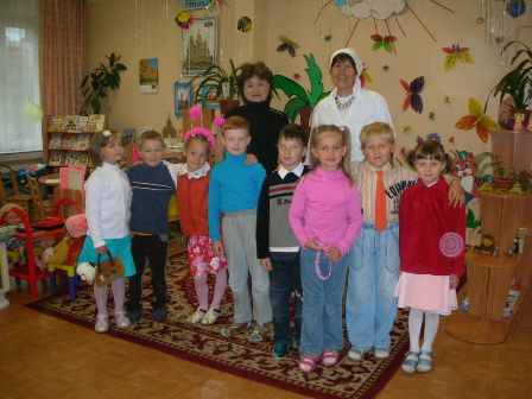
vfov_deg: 40.7
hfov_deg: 52.6
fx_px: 538
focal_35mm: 35
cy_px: 200
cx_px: 266
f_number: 3
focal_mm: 5.8
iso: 135
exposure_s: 1/60.1
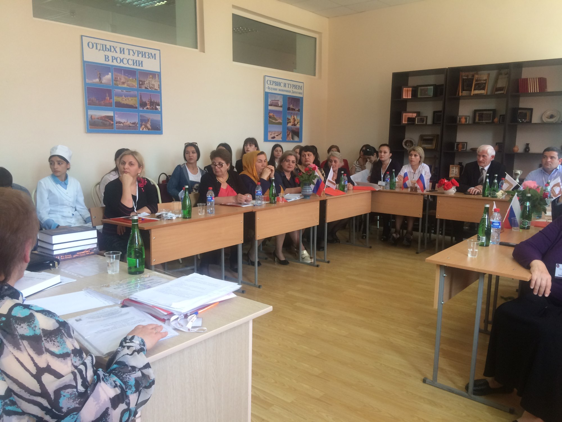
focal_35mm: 29
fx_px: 471
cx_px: 281
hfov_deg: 61.7
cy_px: 211
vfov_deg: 48.2
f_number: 2.2
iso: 50
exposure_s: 1/33
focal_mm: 4.15
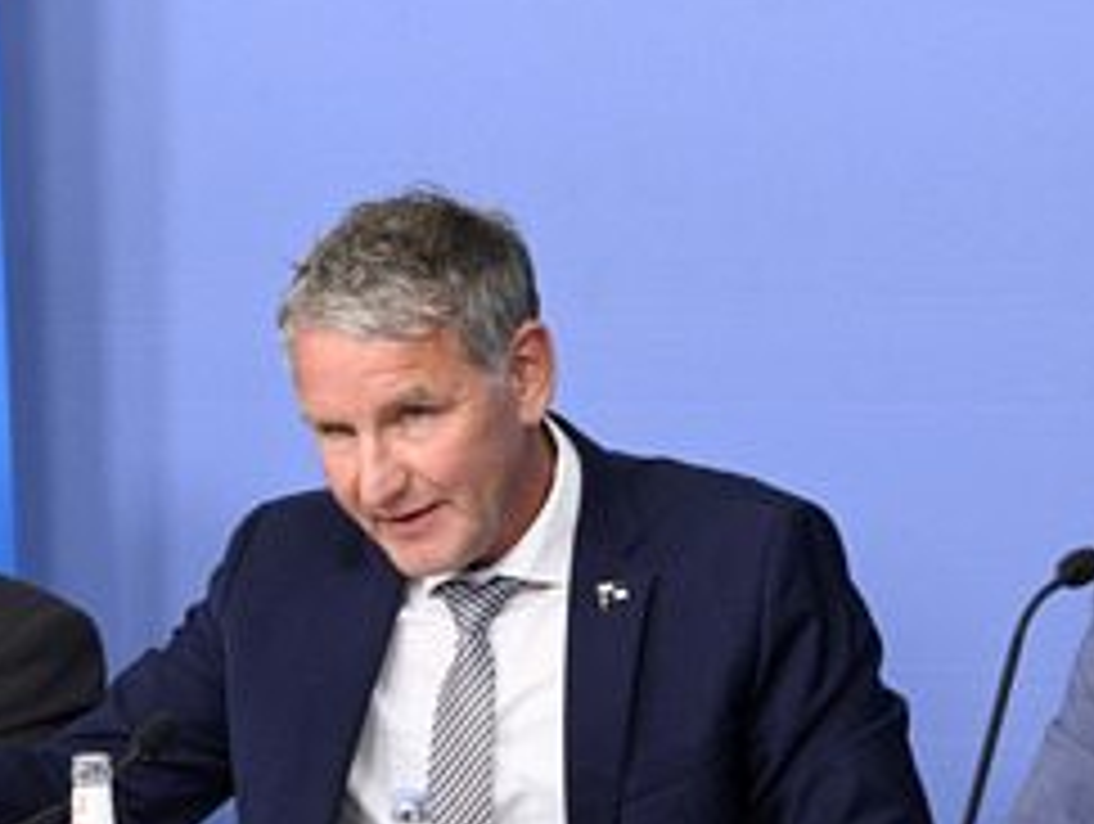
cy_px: 572
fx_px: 8451
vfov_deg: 5.6
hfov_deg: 7.4
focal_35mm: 267
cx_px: 403
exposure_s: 1/400
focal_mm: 150
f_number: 5.6
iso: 3200
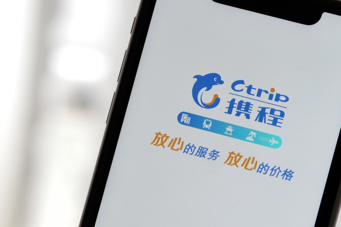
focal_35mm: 253
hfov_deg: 8.1
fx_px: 2396
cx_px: 216
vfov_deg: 5.4
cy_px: 88
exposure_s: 1/60
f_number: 6.3
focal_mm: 100
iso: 400
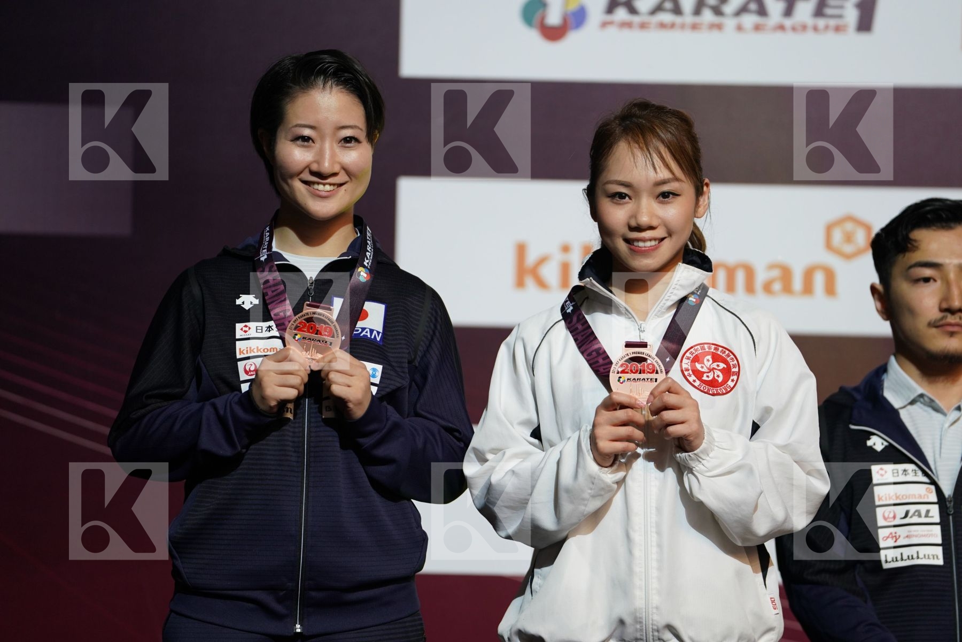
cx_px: 481
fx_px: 4703
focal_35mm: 176
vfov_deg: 7.8
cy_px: 321
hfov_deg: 11.7
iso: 1000
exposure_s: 1/250
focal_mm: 176
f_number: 2.8
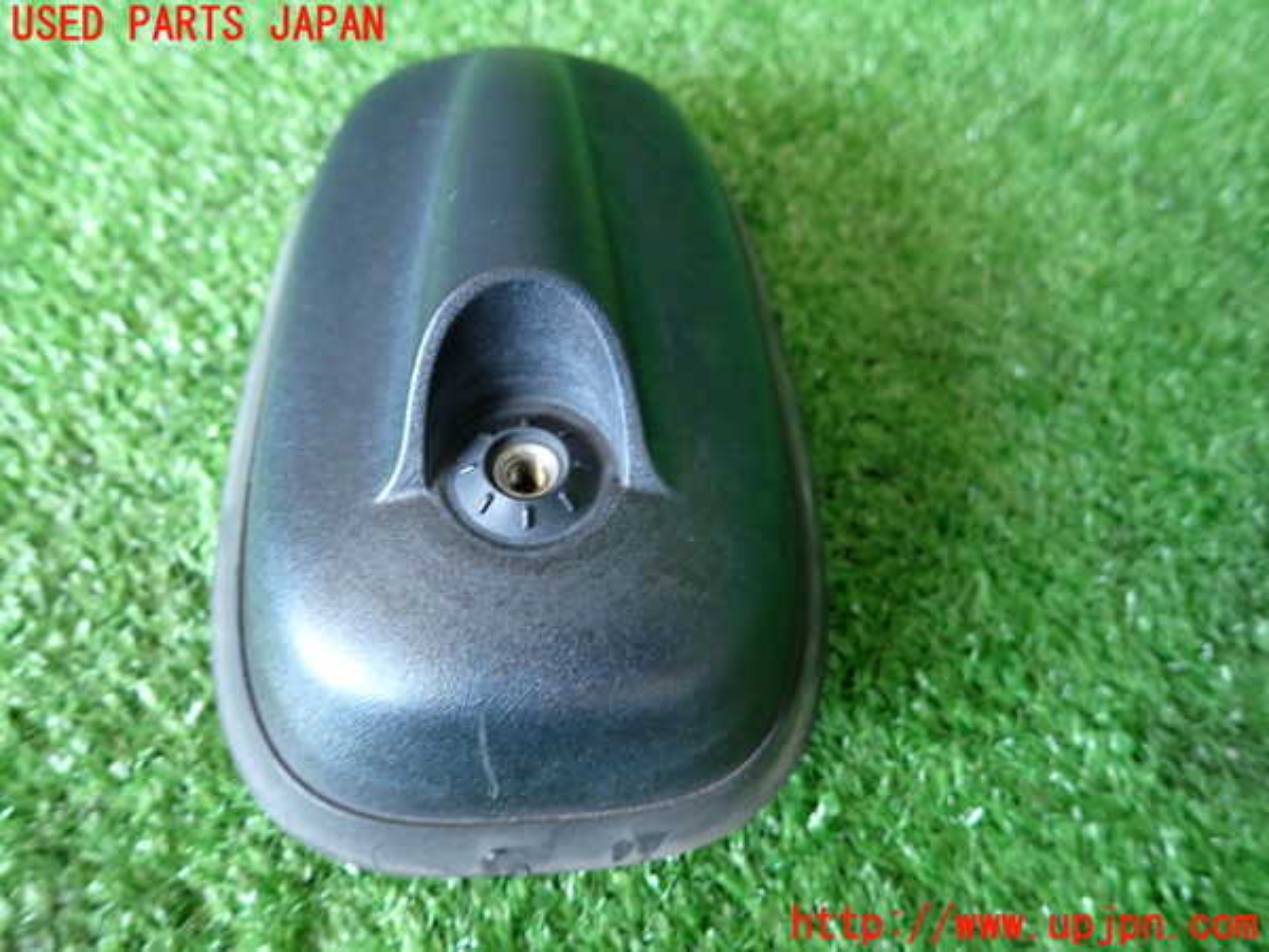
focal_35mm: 25
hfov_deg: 69.4
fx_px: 916
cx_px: 634
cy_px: 476
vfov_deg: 54.9
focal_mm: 4.5
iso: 200
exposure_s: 1/30
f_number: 2
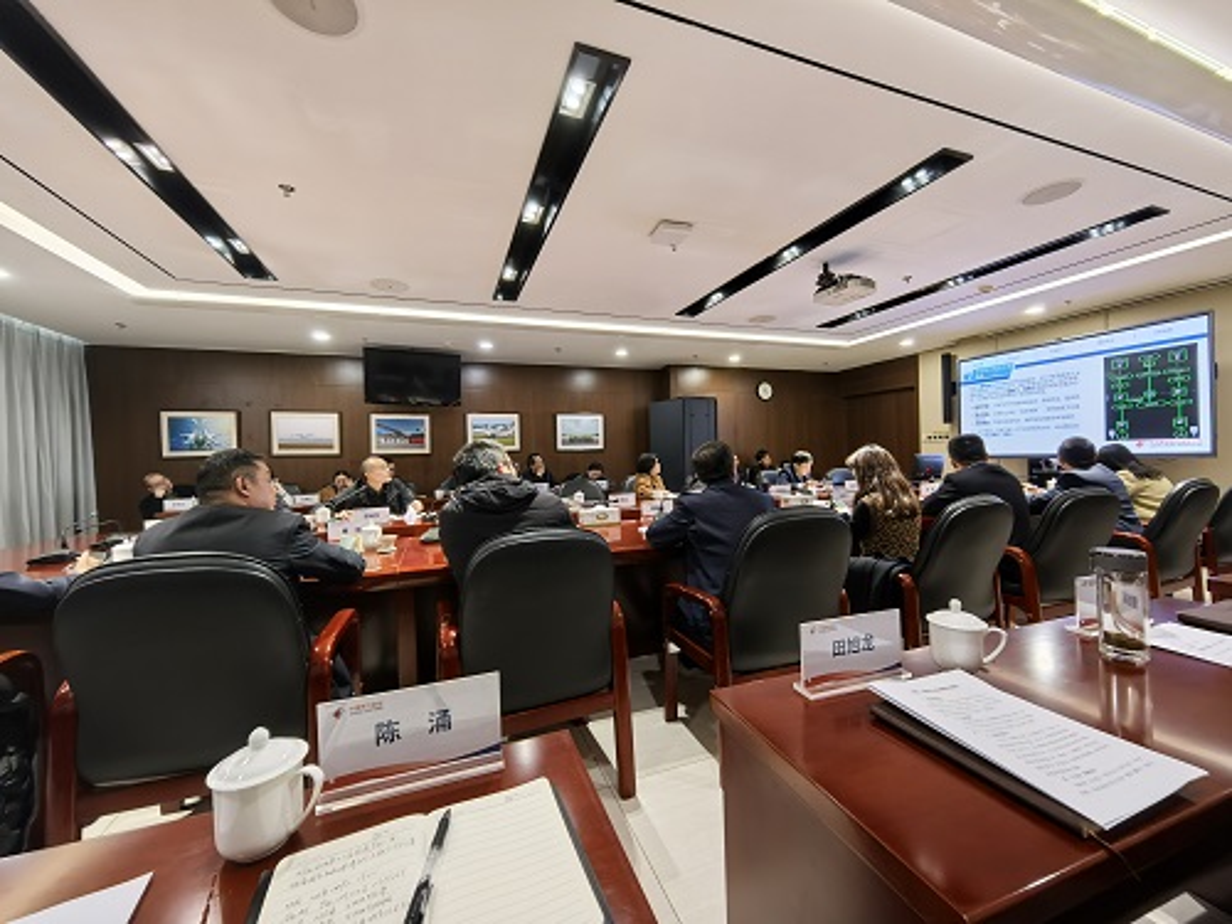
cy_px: 462
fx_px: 463
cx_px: 616
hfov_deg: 106.2
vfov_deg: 89.9
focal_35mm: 13
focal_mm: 1.95
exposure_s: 1/33.3
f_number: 2.2
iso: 250
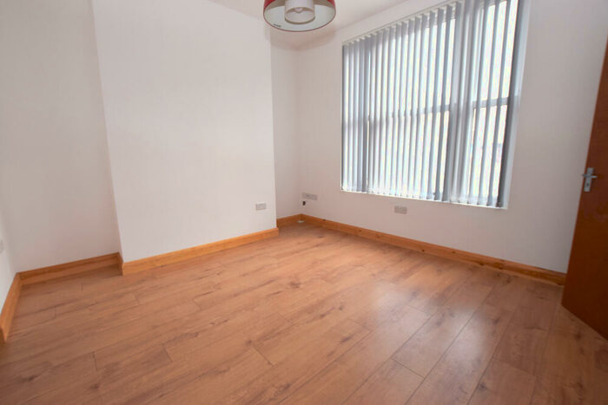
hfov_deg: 100.4
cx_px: 304
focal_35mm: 15
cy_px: 202
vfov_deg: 77.4
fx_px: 253
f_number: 5.6
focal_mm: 10
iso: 360
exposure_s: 1/125
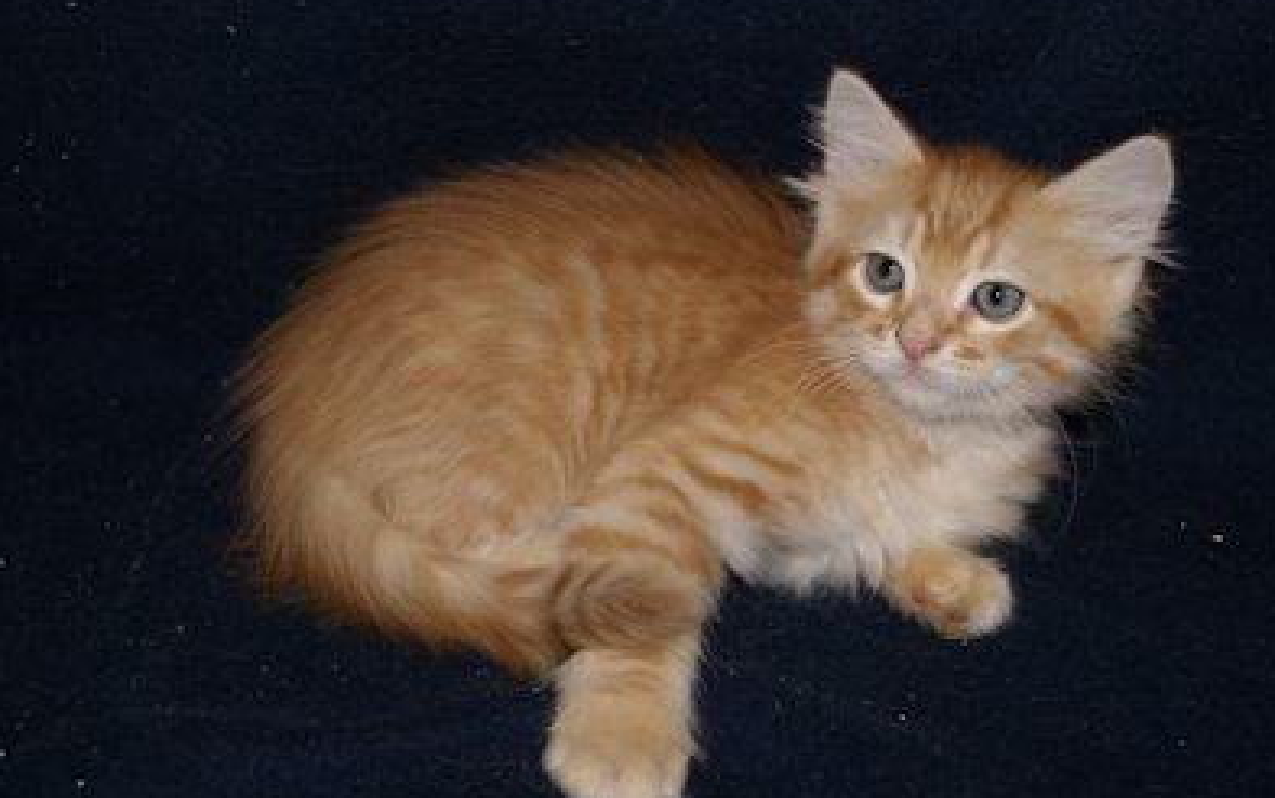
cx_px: 642
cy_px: 412
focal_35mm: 55
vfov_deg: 23.8
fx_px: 1895
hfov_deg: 37.2
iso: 400
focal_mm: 35
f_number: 5.6
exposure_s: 1/60
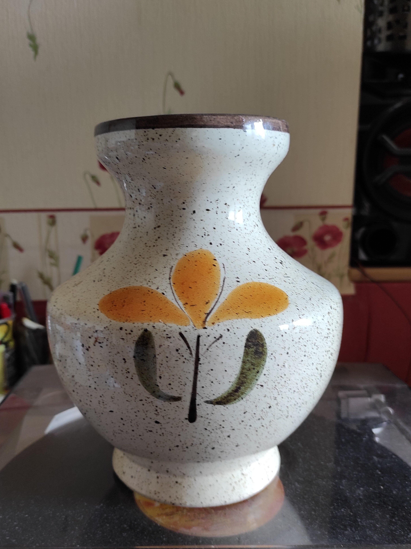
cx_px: 189
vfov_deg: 60.0
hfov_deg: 46.7
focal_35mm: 30
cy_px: 293
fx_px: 476
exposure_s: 1/33
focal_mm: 5.43
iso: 268
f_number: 1.89
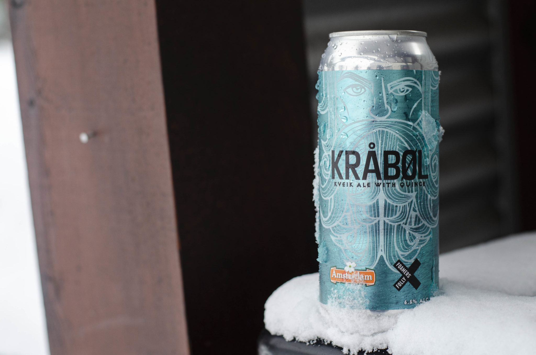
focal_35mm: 75
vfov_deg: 18.1
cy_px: 178
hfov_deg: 27.0
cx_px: 268
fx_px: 1114
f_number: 2.8
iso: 250
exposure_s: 1/100
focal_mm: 50
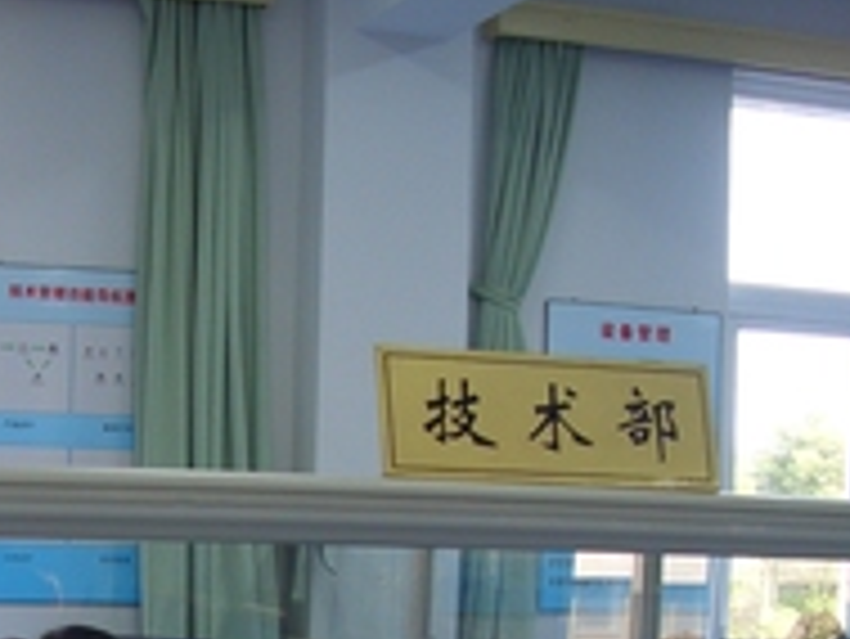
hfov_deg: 25.6
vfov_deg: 19.3
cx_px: 108
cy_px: 666
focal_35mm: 74
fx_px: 1818
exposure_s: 1/80
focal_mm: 5.8
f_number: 2.6
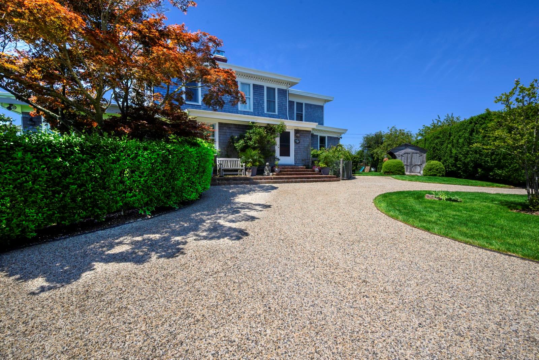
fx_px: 255
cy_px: 180
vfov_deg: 70.5
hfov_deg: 93.3
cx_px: 270
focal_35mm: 17
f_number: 10
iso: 320
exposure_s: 1/500
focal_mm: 17
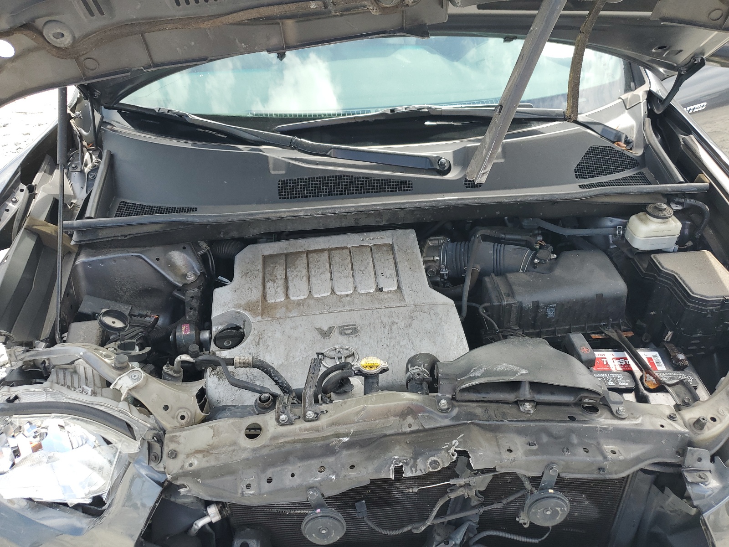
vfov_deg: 53.1
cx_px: 364
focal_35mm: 26
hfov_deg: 67.3
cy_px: 274
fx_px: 548
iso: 50
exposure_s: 1/556
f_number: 1.5
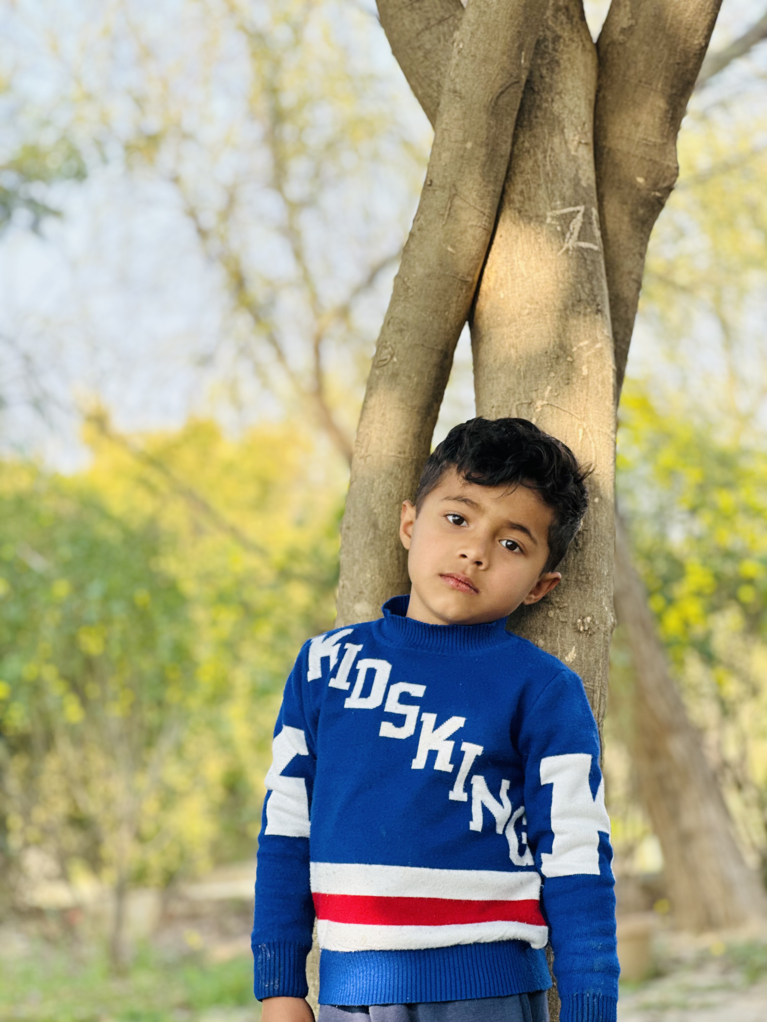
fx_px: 2275
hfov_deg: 19.1
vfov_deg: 25.3
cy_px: 511
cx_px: 384
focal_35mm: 77
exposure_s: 1/121
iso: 32
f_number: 2.8
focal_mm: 9
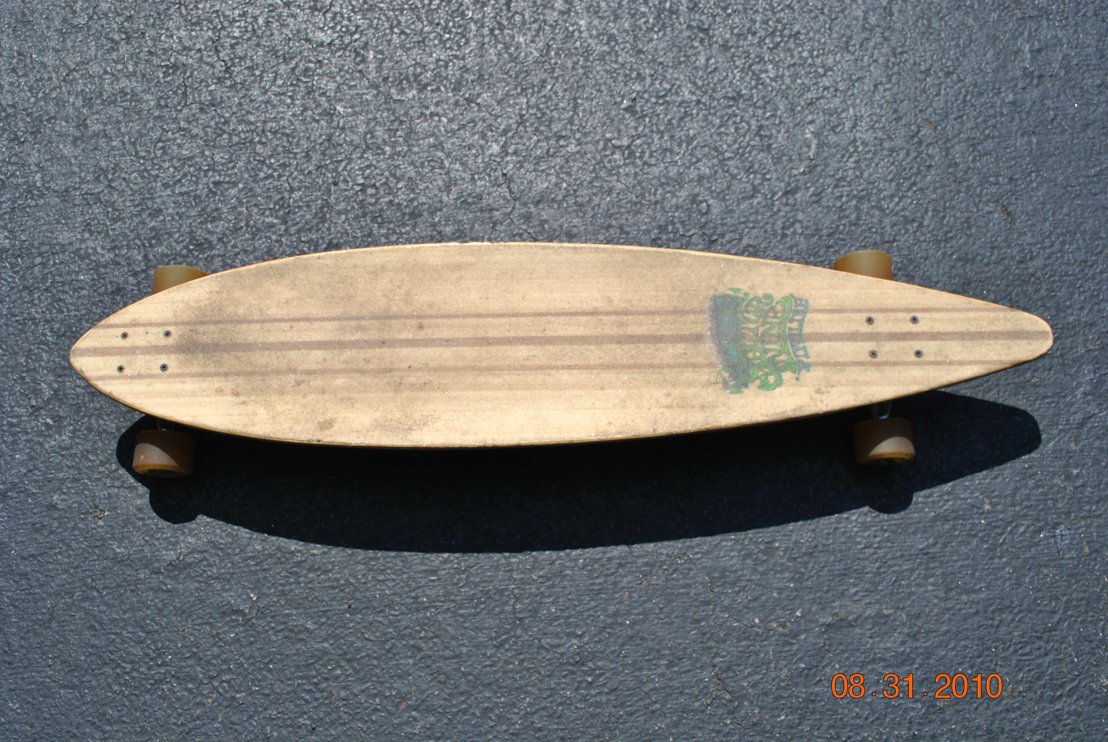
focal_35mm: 33
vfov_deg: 40.1
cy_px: 371
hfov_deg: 57.2
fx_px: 1017
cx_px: 554
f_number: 8
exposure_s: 1/250
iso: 100
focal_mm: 22
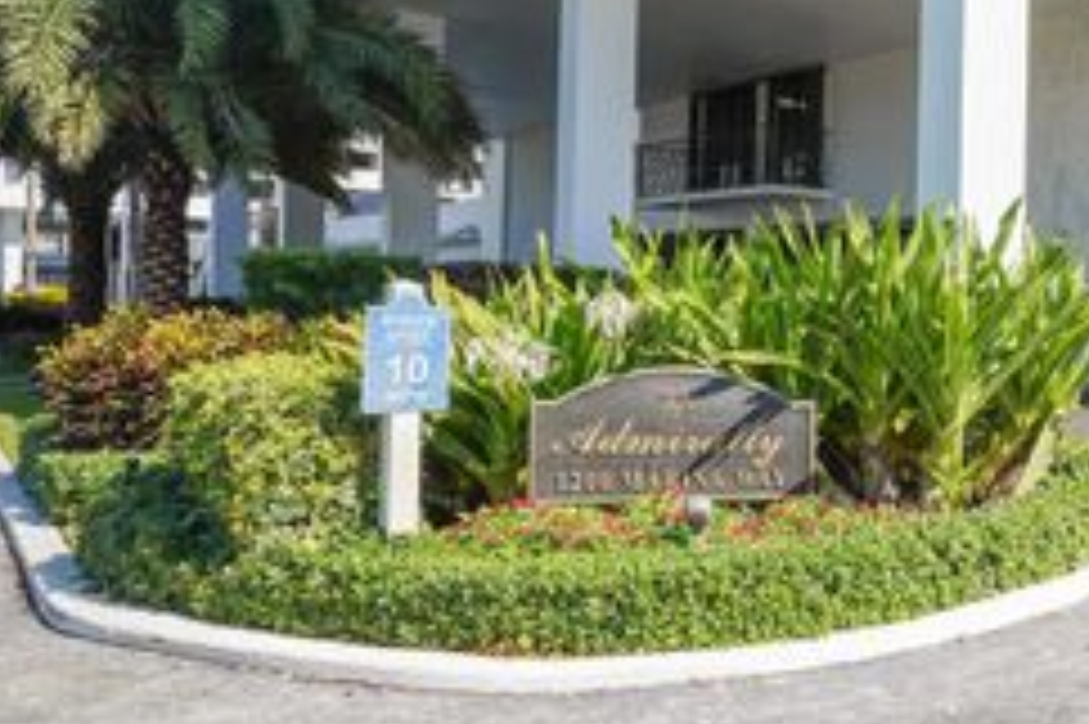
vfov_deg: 39.8
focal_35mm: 33
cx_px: 1080
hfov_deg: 47.8
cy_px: 295
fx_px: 998
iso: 800
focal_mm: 16
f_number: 8
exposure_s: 1/1000
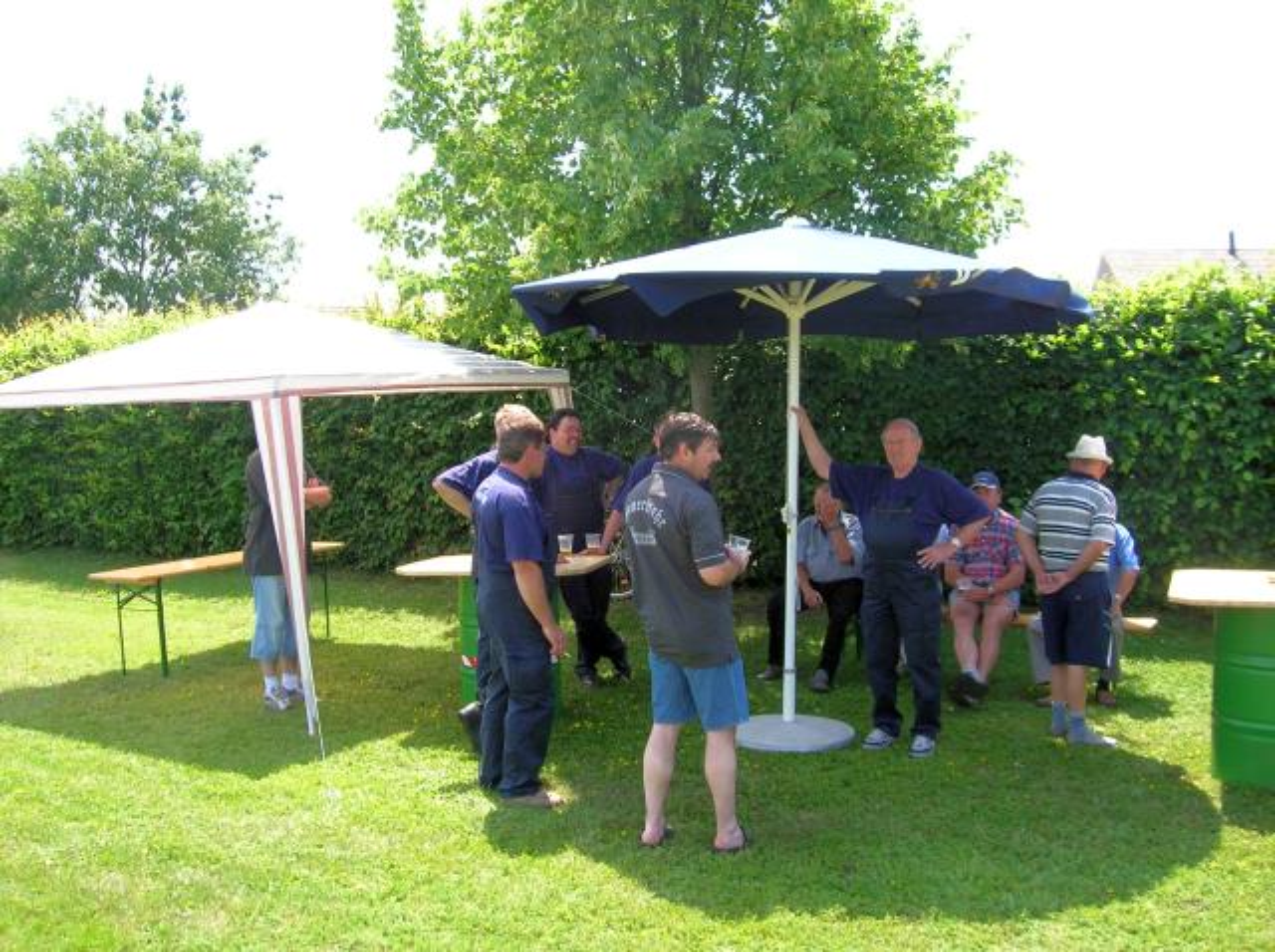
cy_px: 476
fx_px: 1250
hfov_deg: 54.0
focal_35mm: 34
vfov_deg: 41.7
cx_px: 638
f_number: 4.9
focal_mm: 5.7
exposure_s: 1/84.6
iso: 50
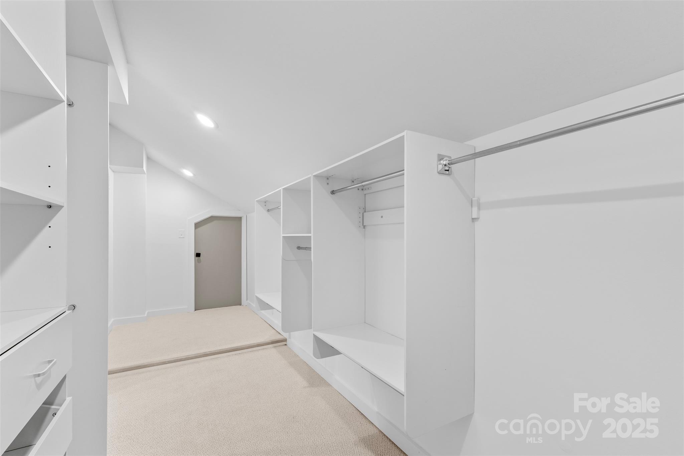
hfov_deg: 100.4
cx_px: 342
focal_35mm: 15
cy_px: 228
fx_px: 285
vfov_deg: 77.3
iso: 250
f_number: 9
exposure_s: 1/1.25
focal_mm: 10
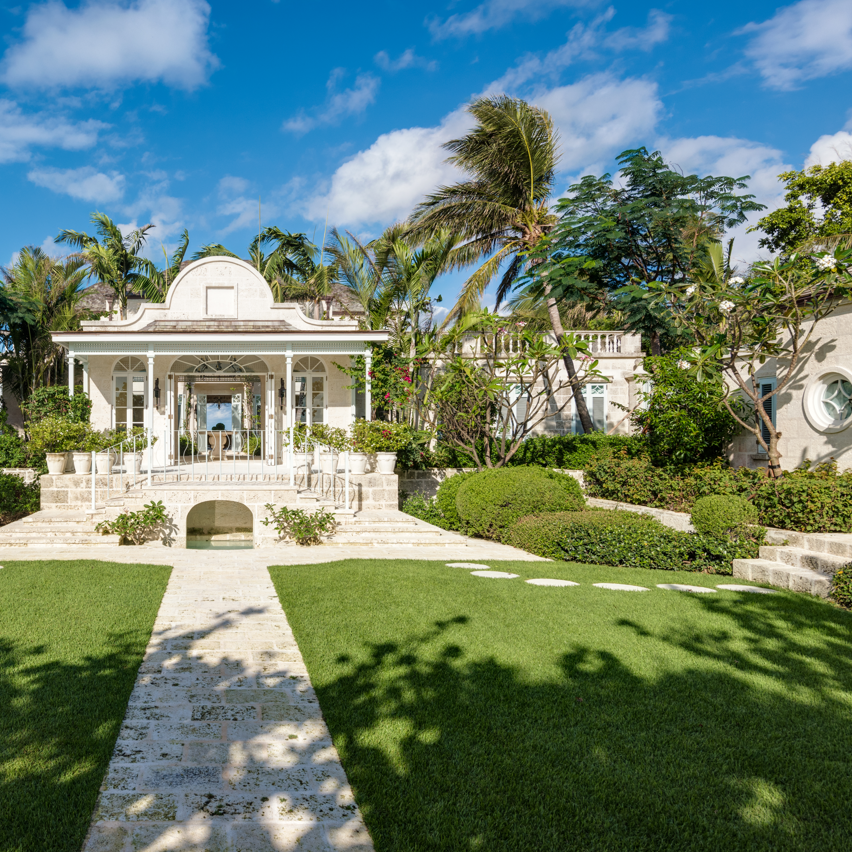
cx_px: 223
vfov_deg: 62.9
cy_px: 428
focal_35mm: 25
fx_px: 696
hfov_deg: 59.9
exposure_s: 1/640
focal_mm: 19
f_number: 8
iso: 200
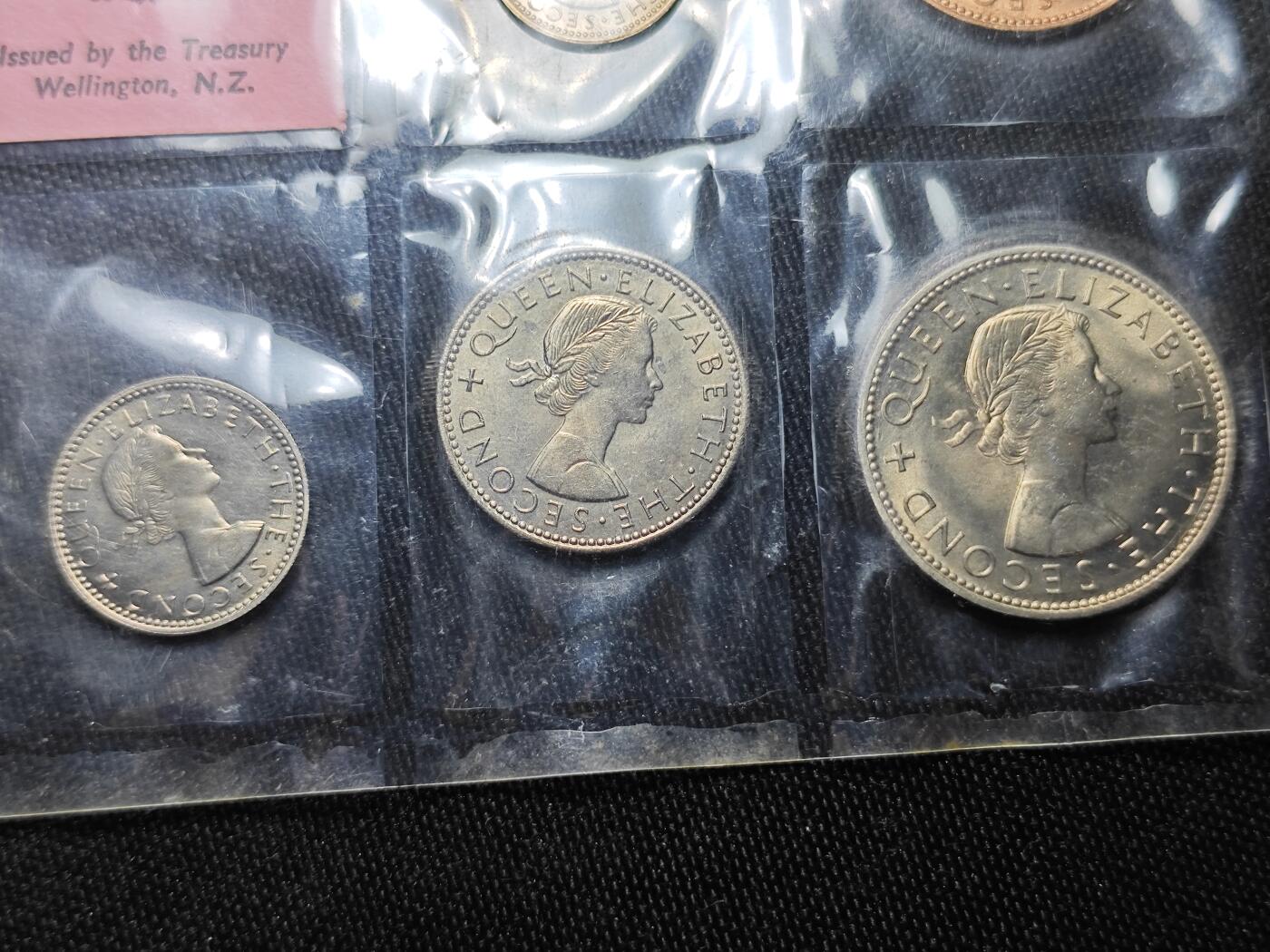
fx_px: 1798
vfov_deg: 29.7
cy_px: 476
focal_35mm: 49
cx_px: 635
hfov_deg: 38.9
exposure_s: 1/100
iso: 64
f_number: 1.6
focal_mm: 5.84
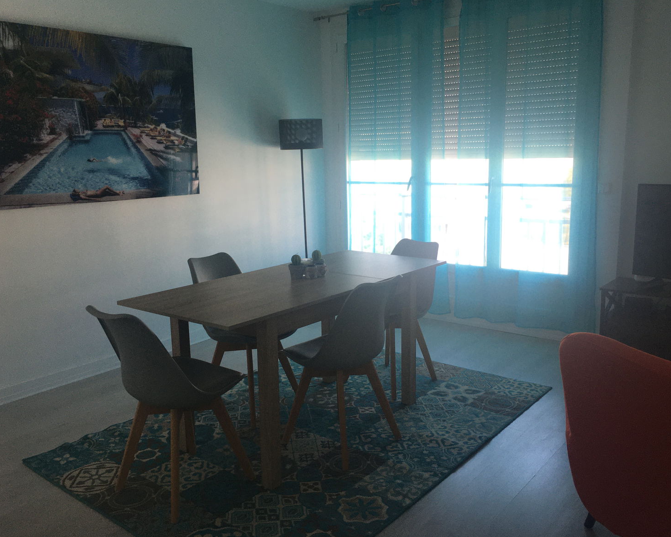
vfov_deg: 47.1
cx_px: 344
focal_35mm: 31
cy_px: 267
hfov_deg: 57.2
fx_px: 616
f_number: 2.2
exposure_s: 1/100
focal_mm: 4.15
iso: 32
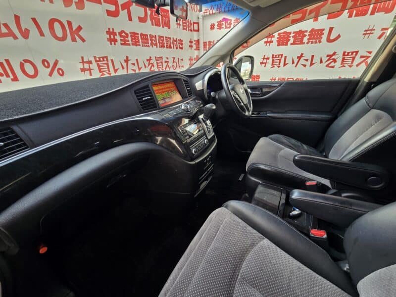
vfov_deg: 89.9
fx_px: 149
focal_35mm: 13
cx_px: 198
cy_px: 148
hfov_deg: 106.2
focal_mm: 2.2
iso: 50
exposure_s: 1/100
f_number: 2.2
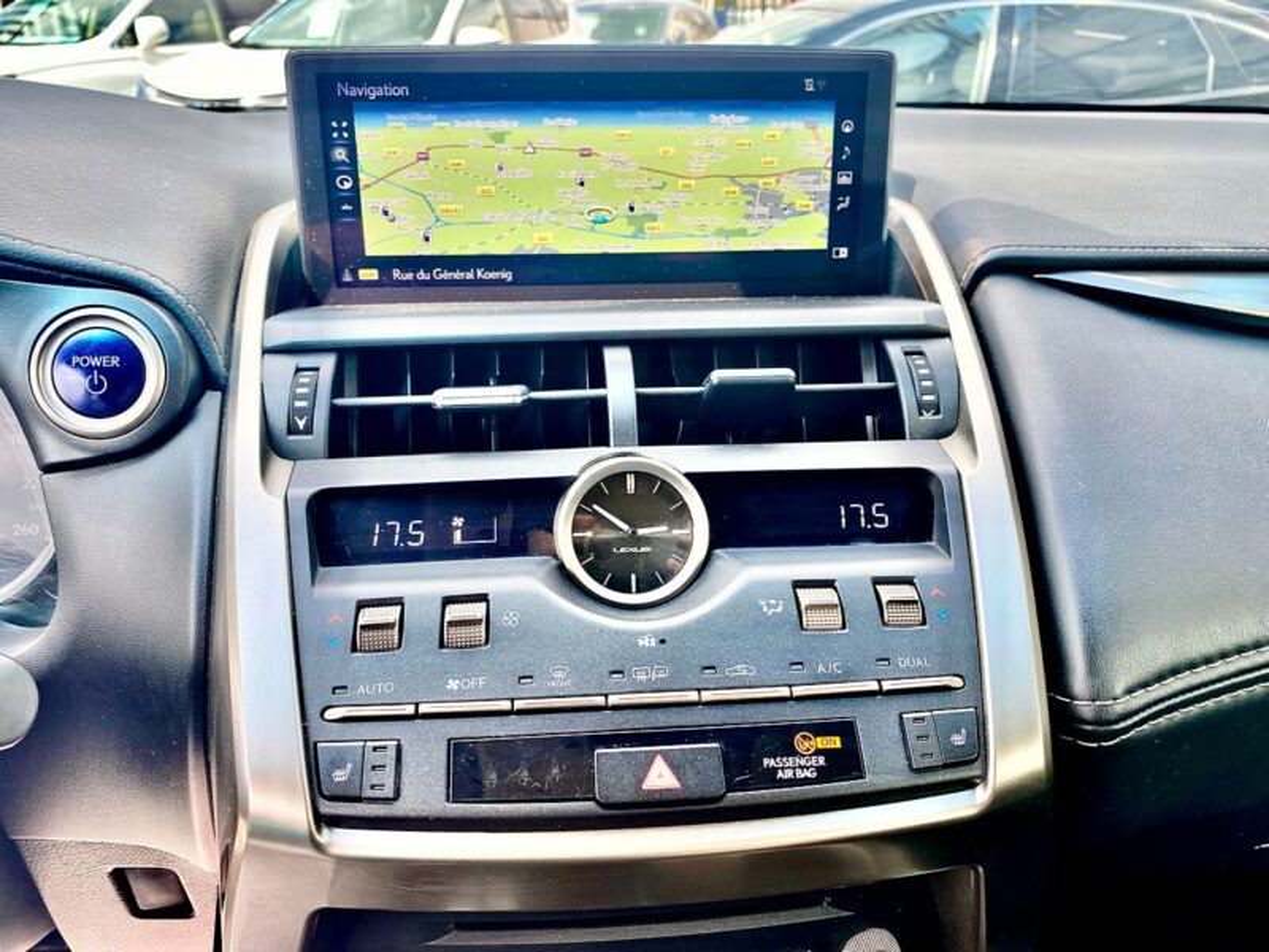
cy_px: 476
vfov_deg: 53.1
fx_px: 953
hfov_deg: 67.3
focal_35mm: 26
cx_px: 634
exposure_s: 1/220
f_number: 1.8
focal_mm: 4.25
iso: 32
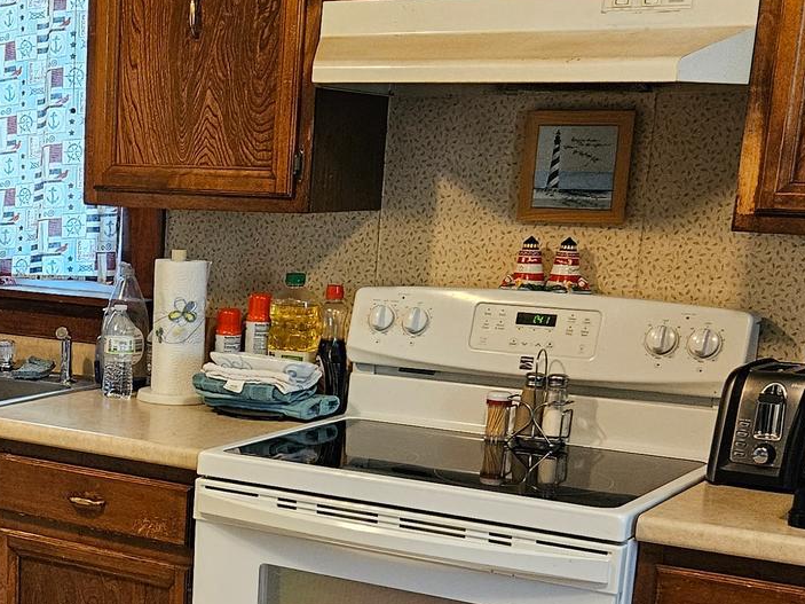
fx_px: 1558
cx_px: 77
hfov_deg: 27.9
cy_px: 483
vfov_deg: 21.7
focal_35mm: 67
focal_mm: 5.4
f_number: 1.8
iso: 640
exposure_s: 1/120
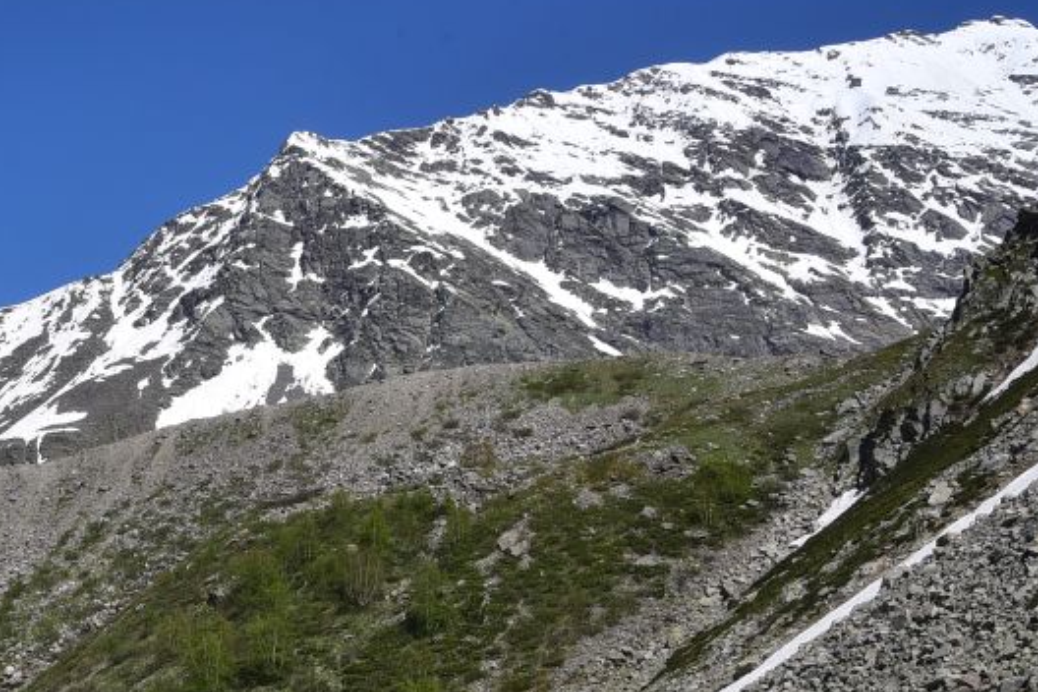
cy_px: 701
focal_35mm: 123
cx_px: 165
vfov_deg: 11.0
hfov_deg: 16.5
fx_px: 3546
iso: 100
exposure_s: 1/125
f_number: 14
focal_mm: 50
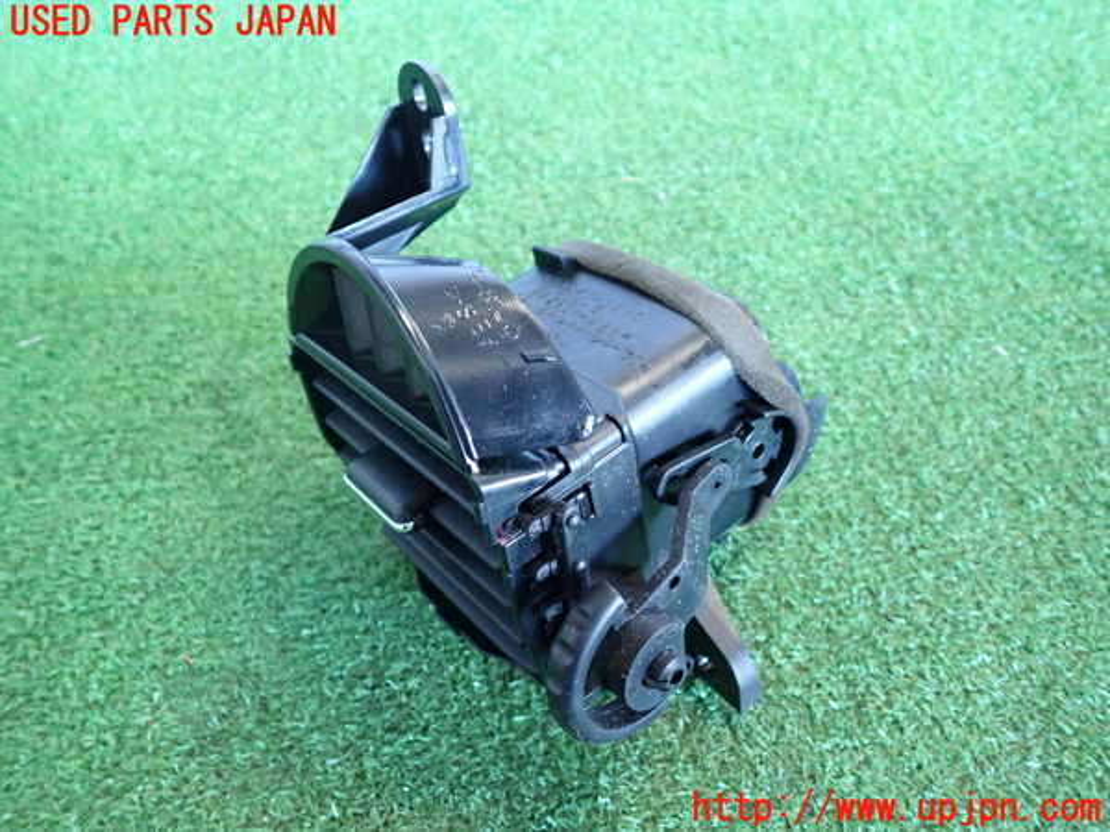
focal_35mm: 28
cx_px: 555
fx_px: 898
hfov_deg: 63.4
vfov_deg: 49.7
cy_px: 416
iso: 500
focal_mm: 5.05
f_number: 2.2
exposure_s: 1/30
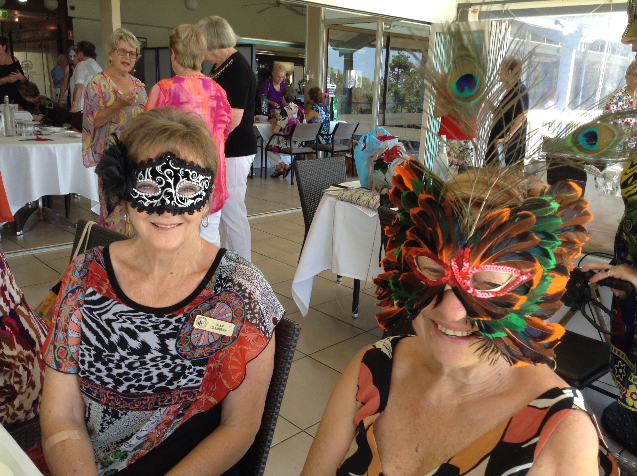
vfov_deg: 42.8
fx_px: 606
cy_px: 238
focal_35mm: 33
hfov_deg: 55.4
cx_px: 318
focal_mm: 3.3
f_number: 2.4
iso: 32
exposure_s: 1/60
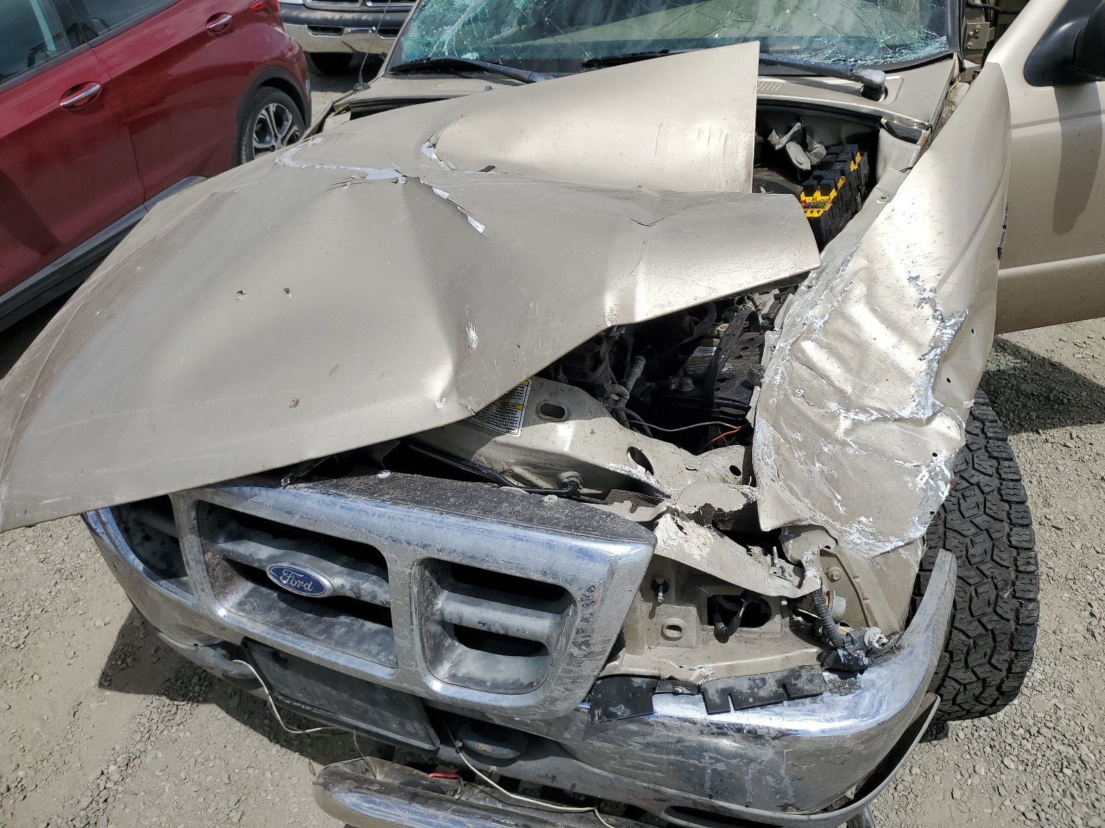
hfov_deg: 67.3
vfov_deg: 53.1
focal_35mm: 26
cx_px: 552
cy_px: 414
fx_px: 830
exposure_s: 1/10000
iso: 50
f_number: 1.5
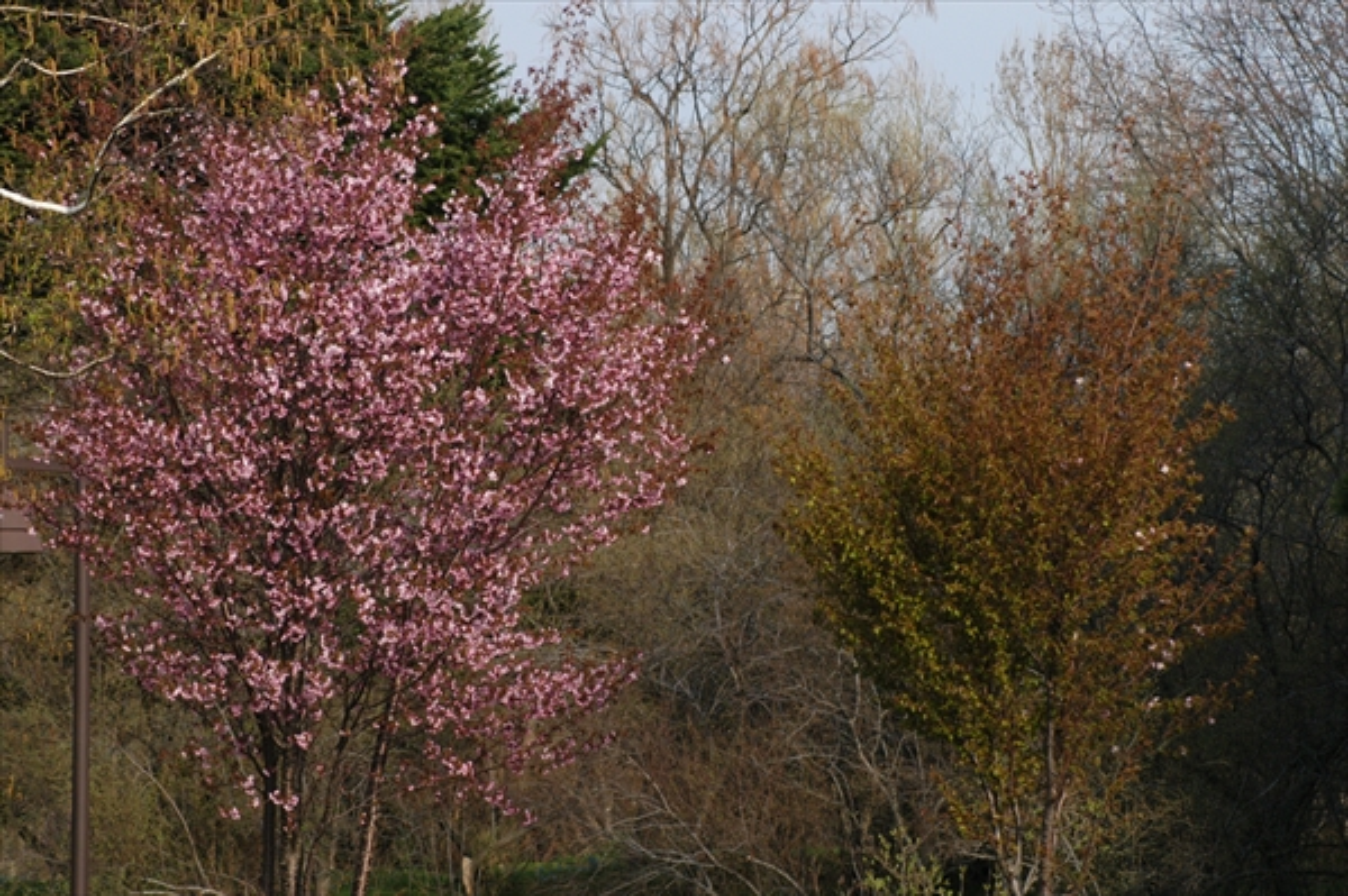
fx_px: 5893
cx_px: 674
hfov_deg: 13.1
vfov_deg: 8.7
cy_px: 448
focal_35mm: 158
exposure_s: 1/1000
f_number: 6.3
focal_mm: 105
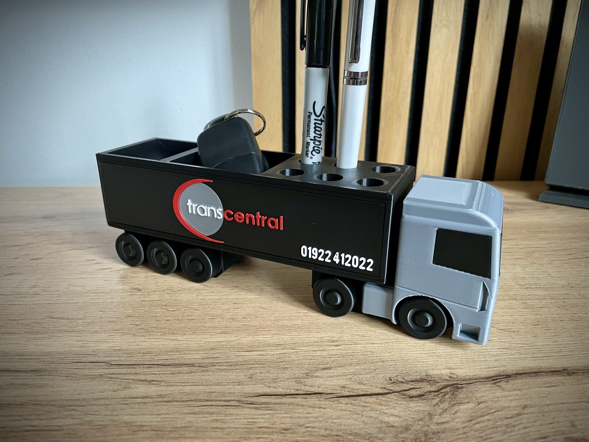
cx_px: 294
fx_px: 442
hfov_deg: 67.3
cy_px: 221
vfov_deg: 53.1
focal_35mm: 26
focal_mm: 4.2
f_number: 1.6
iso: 250
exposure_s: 1/50
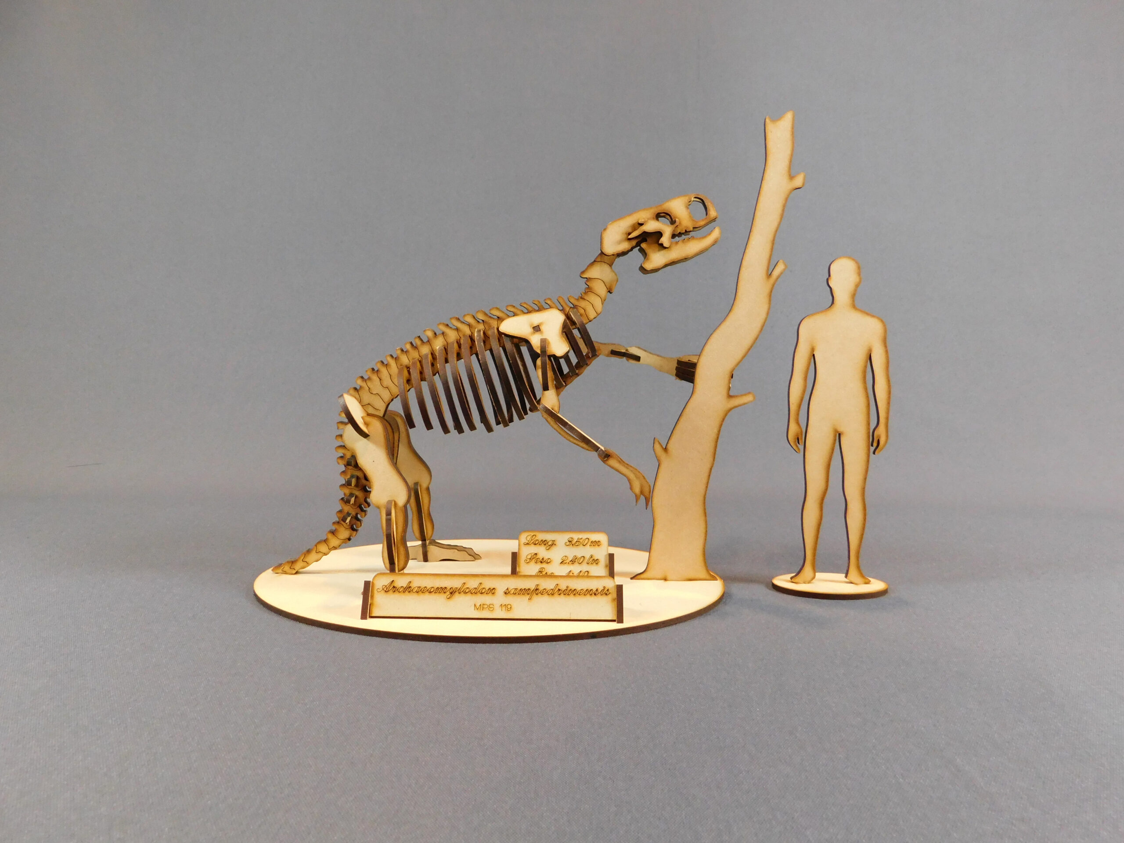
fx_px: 747
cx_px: 562
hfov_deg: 73.9
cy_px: 422
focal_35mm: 23
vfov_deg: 58.9
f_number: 3
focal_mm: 4
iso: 400
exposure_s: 1/10
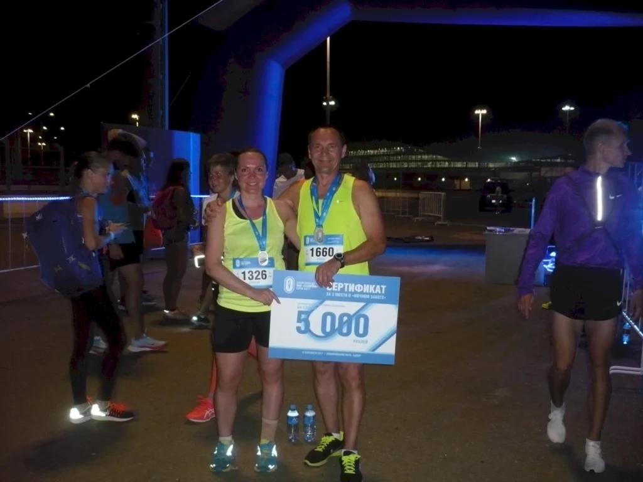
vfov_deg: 40.7
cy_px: 241
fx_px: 650
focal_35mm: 35
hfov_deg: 52.6
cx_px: 322
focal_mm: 5.8
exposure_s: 1/30
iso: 320
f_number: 2.8
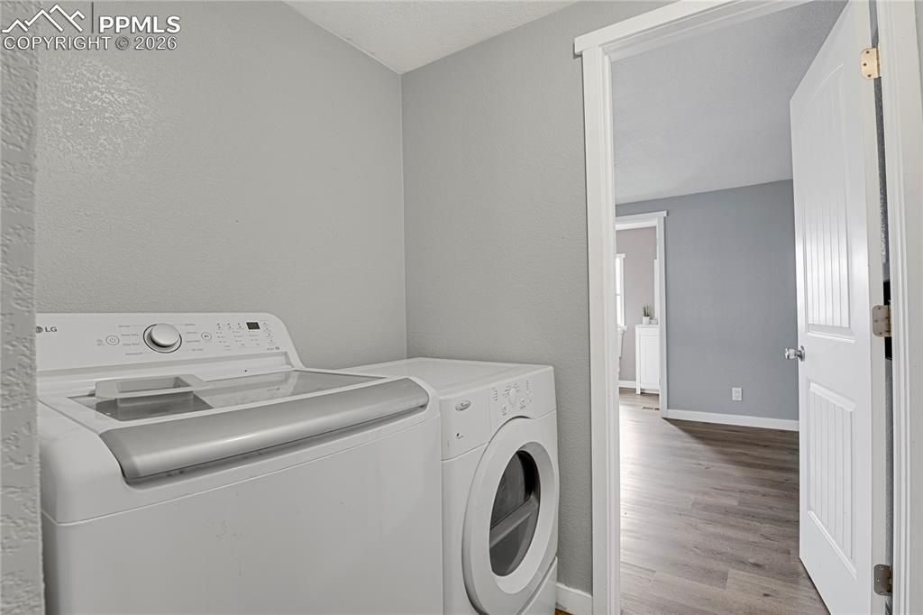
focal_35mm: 17
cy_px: 308
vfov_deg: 70.4
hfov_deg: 93.3
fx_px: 436
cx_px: 462
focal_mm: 17
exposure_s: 2.5
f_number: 8
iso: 250
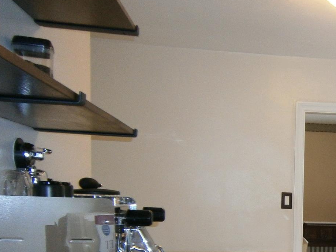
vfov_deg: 24.0
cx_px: 373
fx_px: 563
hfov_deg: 29.8
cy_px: 258
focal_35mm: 58
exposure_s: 1/30
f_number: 2.8
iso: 125
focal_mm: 4.7
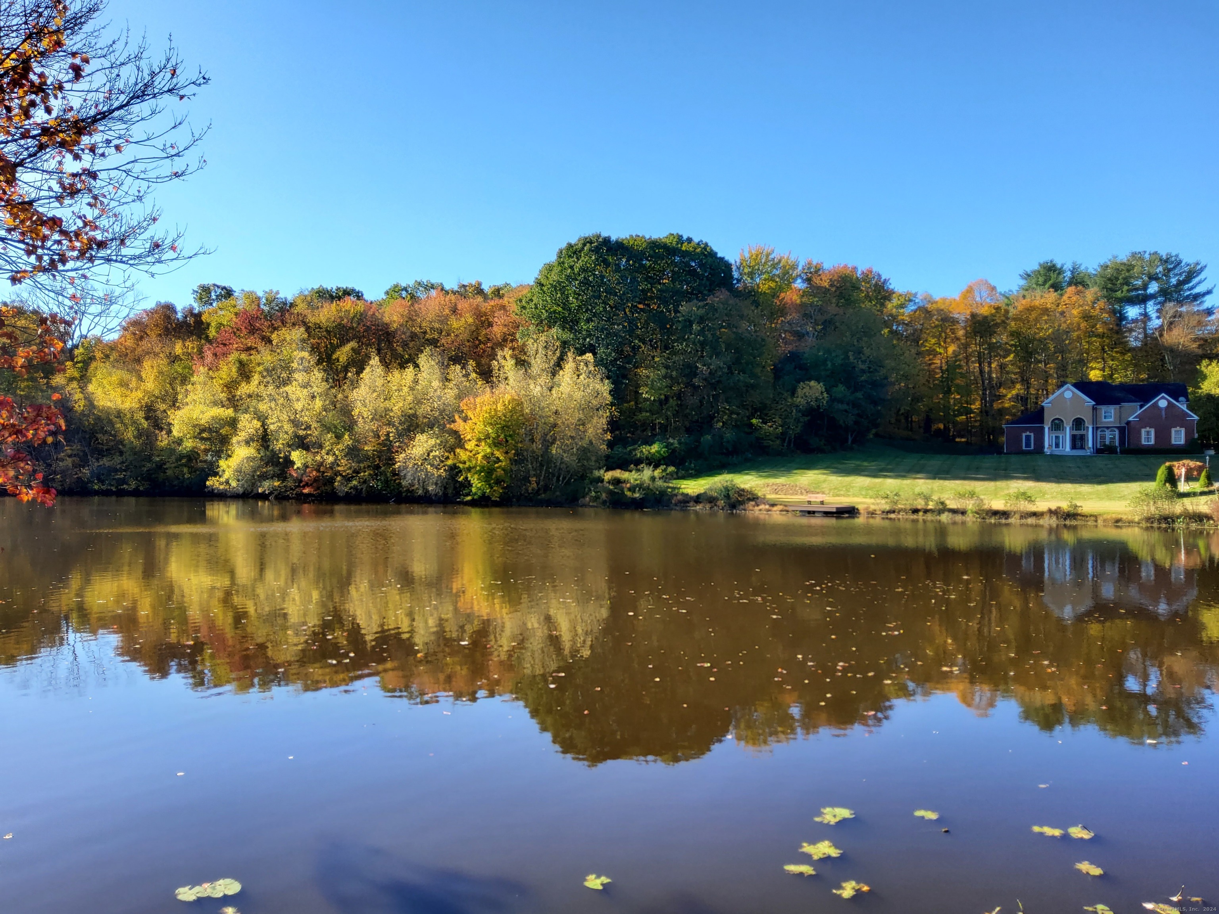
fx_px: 916
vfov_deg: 53.1
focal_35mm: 26
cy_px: 457
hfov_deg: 67.3
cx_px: 610
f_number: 2
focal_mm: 3.08
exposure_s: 1/559
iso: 50
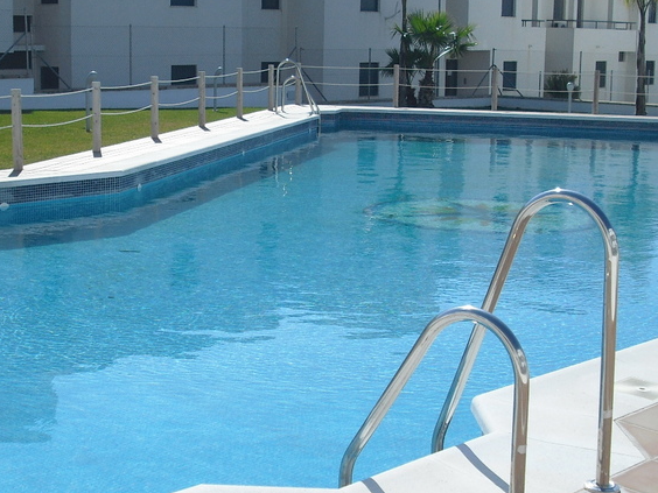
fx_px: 1312
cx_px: 247
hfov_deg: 28.1
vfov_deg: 21.3
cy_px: 259
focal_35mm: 69
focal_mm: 6.2
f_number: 5.6
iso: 64
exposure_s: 1/500
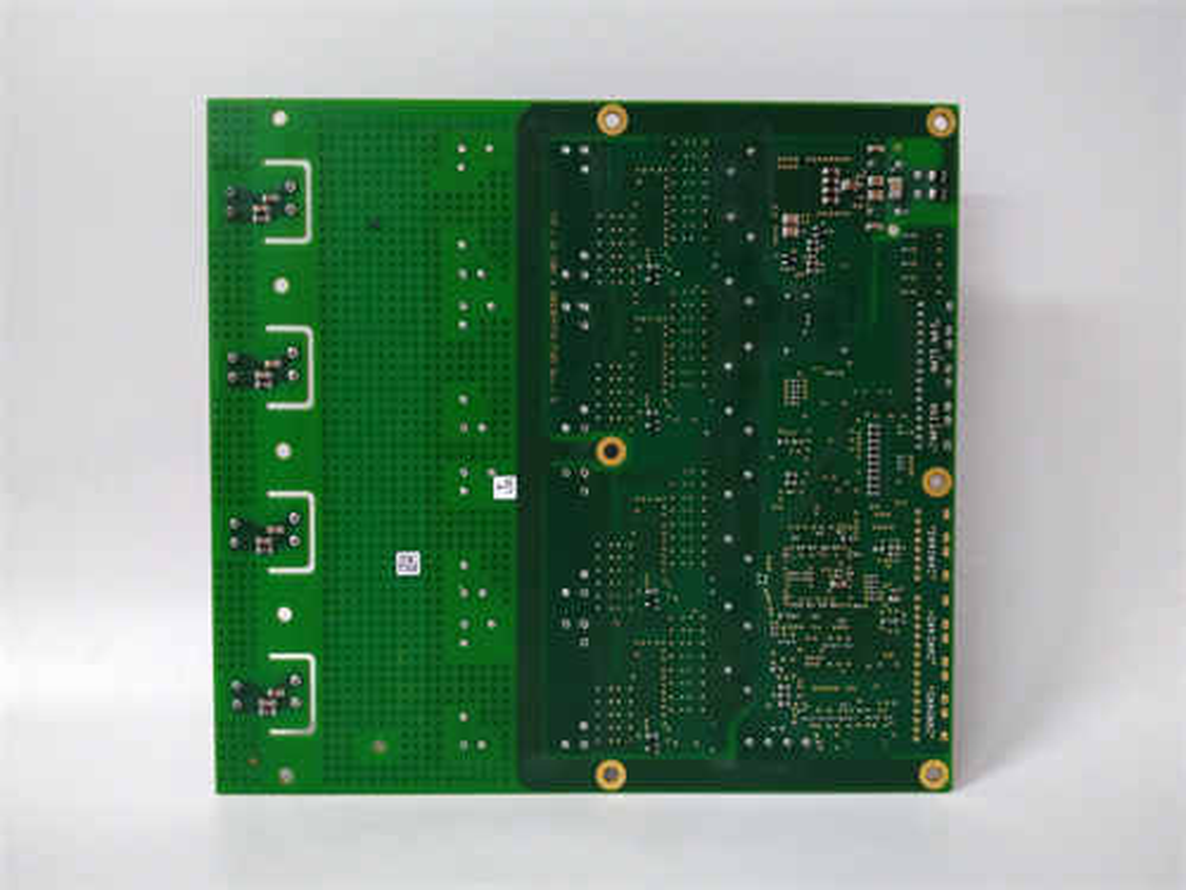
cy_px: 445
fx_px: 925
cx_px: 593
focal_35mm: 27
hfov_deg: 65.3
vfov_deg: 51.4
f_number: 2
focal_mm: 3.79
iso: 655
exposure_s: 1/33
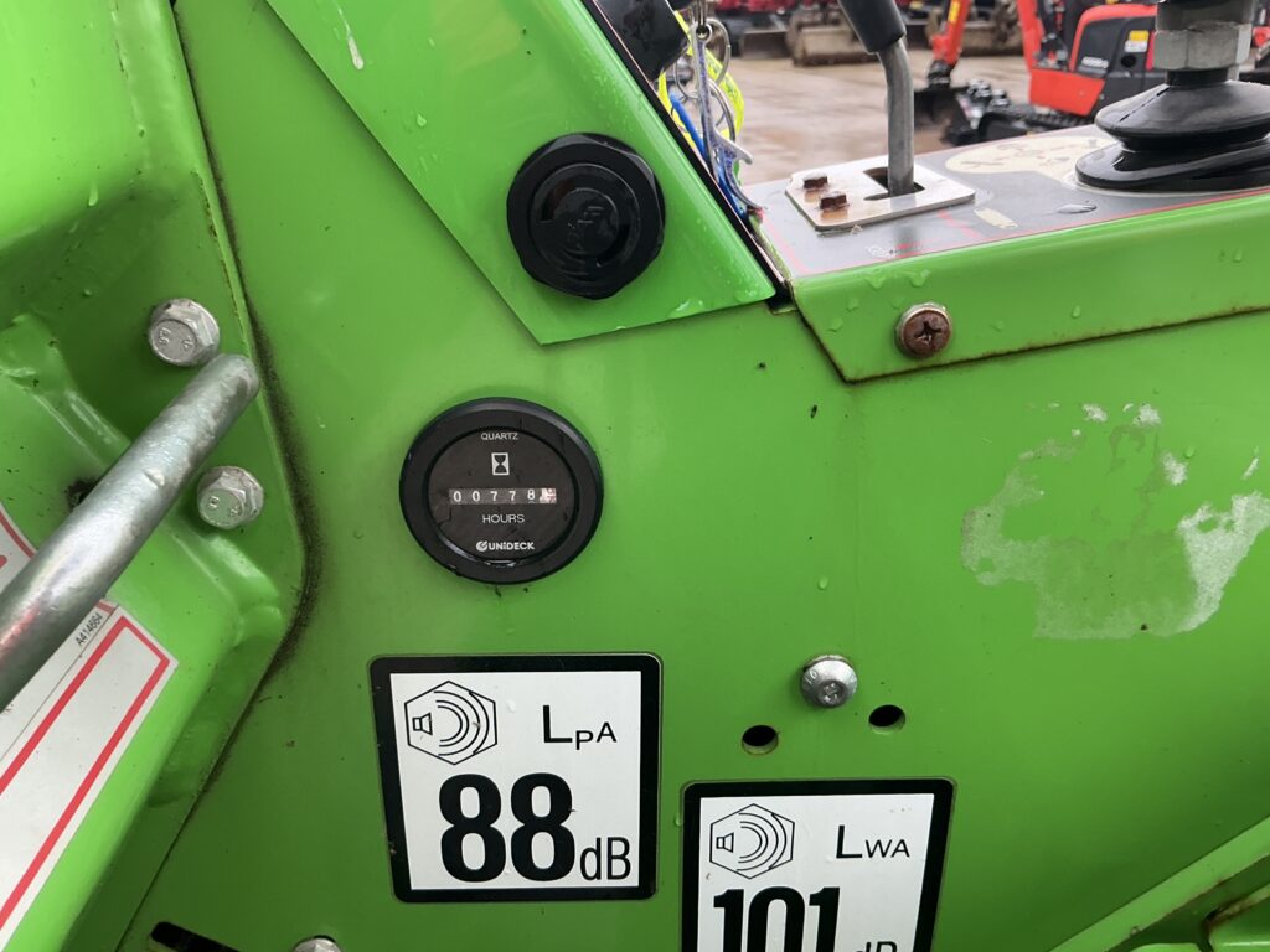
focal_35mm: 28
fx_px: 1027
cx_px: 635
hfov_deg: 63.4
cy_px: 476
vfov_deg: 49.7
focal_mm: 3
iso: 64
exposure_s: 1/82
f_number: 1.8
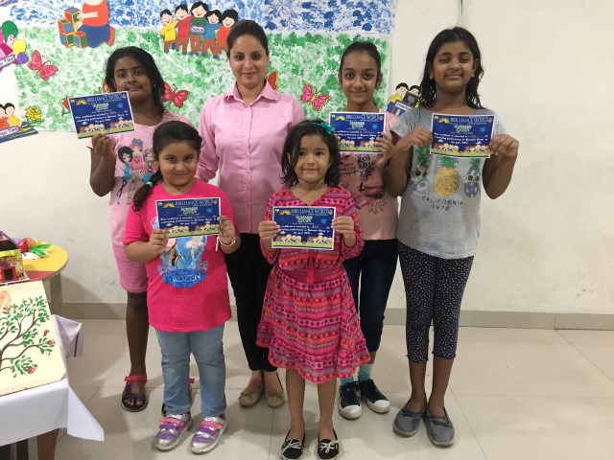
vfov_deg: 48.2
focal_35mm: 29
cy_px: 230
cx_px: 307
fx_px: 514
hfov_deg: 61.7
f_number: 2.2
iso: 250
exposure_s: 1/17
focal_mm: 4.15
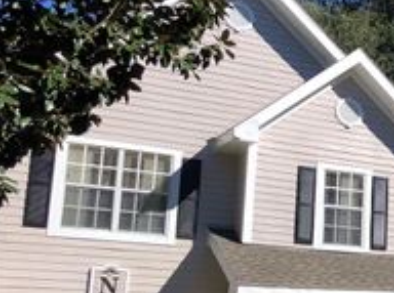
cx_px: 509
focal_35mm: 73
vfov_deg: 20.0
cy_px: 199
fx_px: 829
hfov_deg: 23.7
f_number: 1.8
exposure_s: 1/1869
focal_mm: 4
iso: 20
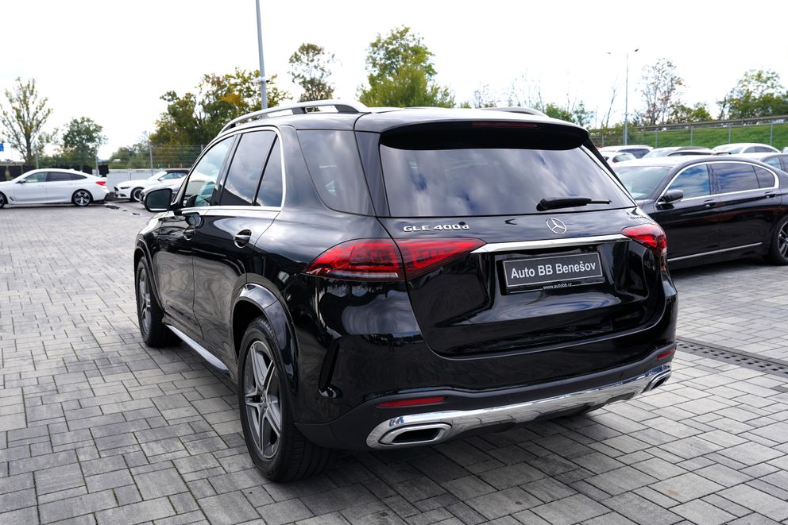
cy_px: 266
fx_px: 700
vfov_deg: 41.1
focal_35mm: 32
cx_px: 406
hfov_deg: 58.7
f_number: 5.6
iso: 100
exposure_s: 1/160
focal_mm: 31
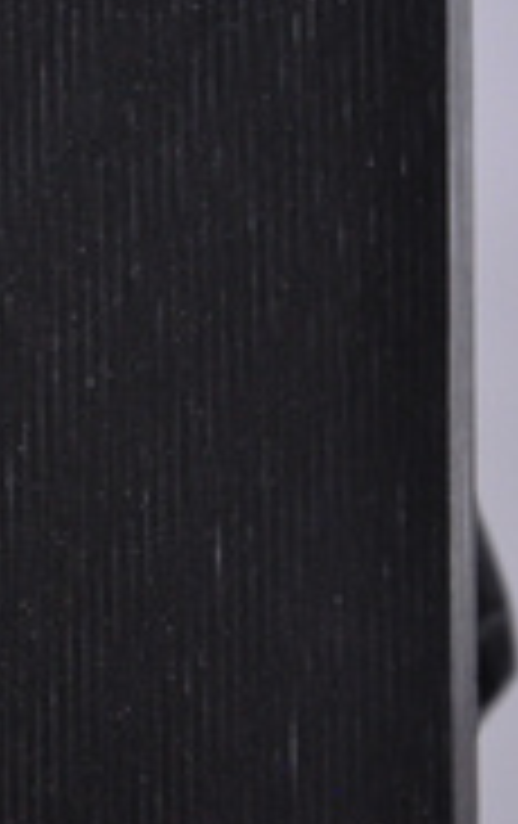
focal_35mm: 393
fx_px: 8848
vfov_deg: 5.3
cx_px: -216
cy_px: 552
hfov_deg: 3.3
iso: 3200
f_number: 9.5
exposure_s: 1/125
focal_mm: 105
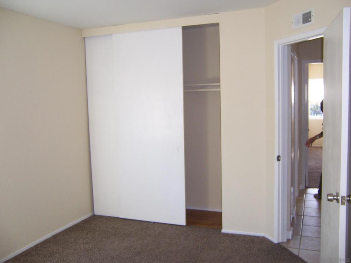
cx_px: 176
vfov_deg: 42.9
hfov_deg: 55.4
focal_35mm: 33
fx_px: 335
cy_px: 132
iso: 140
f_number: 2.8
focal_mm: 5.5
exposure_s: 1/60
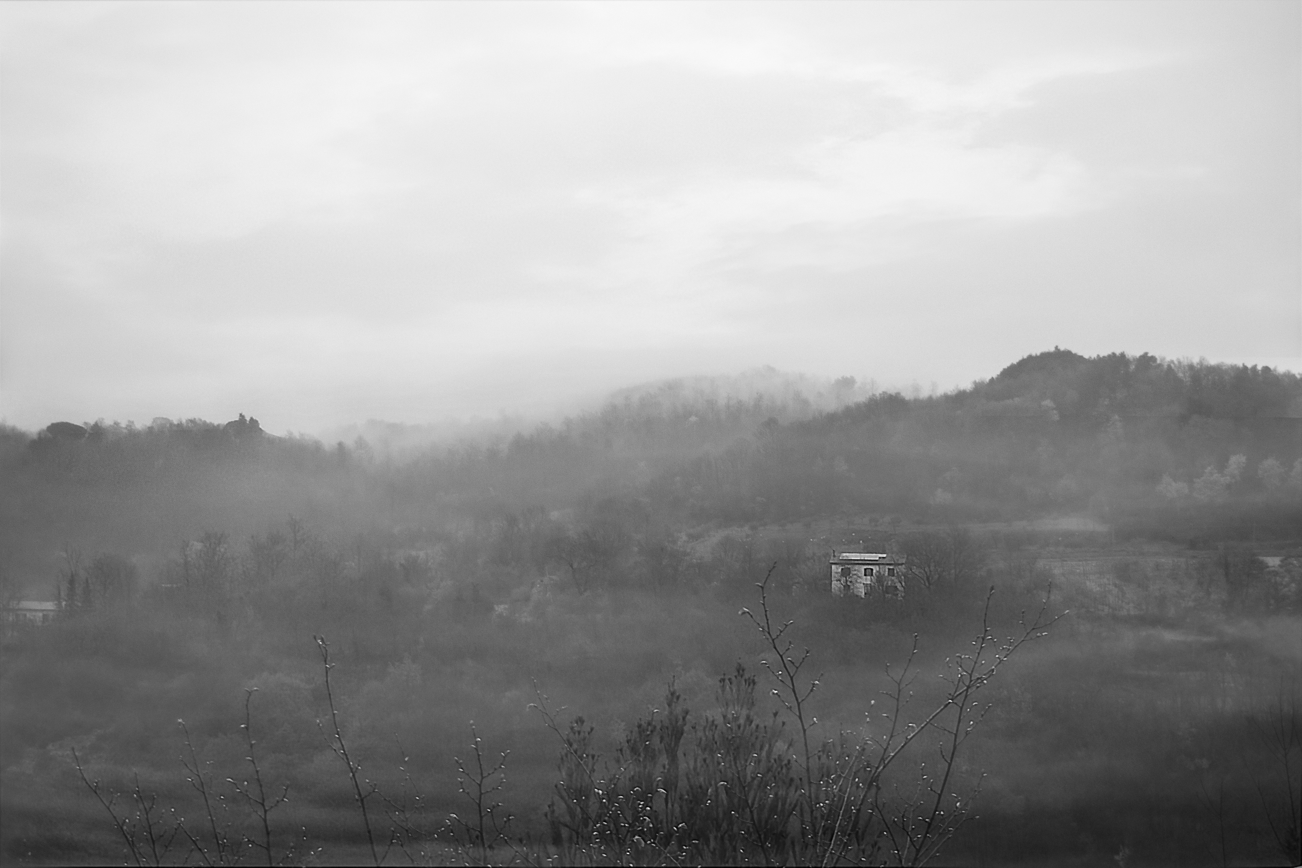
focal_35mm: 51
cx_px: 651
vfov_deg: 26.5
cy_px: 434
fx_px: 1844
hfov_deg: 38.9
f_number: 4.5
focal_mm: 34
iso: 400
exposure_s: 1/20
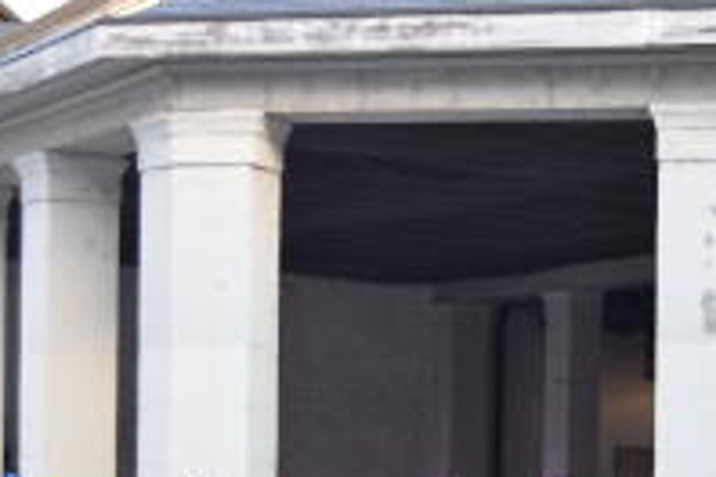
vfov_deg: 11.3
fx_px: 2406
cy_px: 432
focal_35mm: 121
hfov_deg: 16.7
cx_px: 611
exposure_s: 1/125
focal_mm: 40
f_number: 5.6
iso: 400
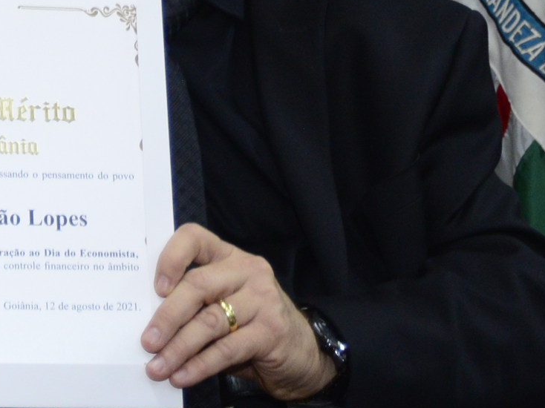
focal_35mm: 205
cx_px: -141
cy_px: -292
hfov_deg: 9.5
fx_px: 3226
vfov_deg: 7.1
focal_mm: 52
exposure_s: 1/60
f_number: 5
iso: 2500
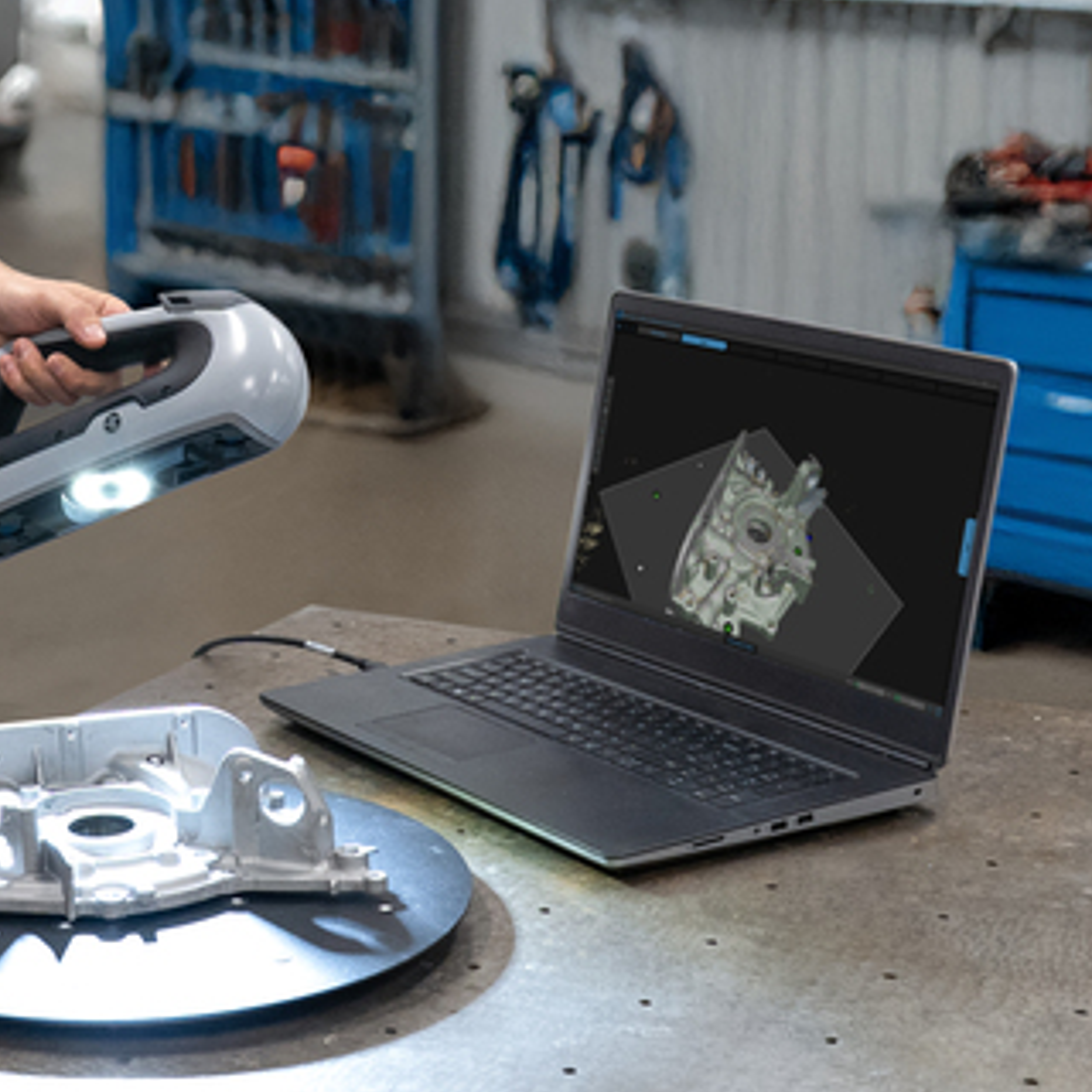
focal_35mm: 75
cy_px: 278
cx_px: 82
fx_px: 2677
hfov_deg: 22.4
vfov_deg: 22.8
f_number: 5
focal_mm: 25
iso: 800
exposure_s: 1/60
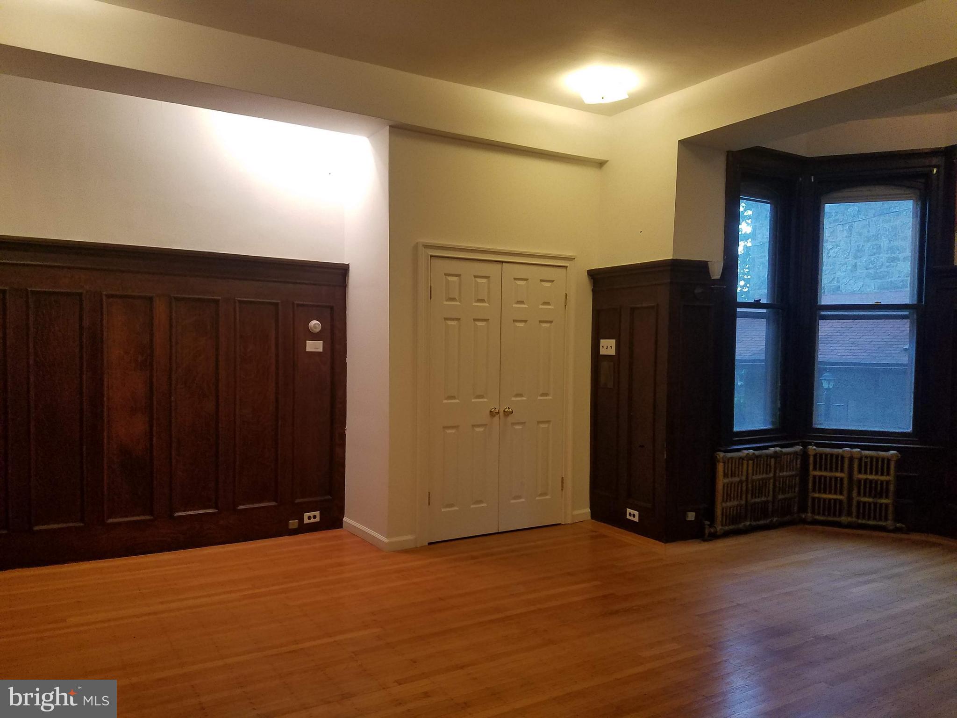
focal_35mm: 26
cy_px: 359
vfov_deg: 53.1
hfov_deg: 67.3
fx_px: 719
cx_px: 478
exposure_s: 1/60
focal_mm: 4.2
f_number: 1.7
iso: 200
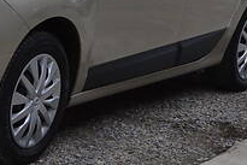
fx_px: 1126
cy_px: -33
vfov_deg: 8.3
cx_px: -11
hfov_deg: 12.3
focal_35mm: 164
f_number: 5.6
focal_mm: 28
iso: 200
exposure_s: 1/125
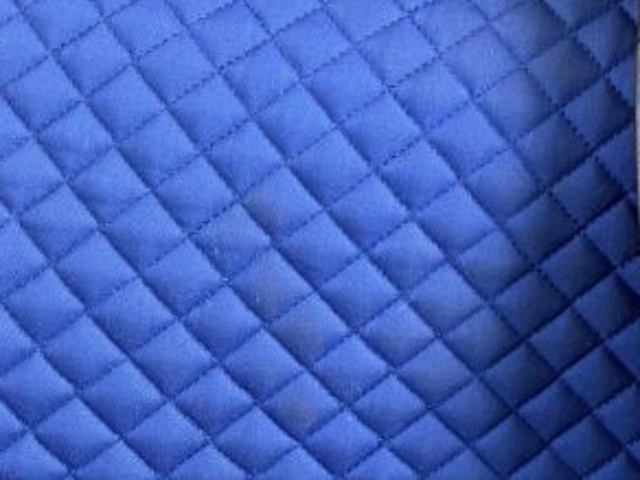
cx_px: 870
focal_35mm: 74
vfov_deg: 19.2
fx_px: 1368
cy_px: -23
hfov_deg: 22.9
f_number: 1.78
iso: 800
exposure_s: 1/46
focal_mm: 6.76
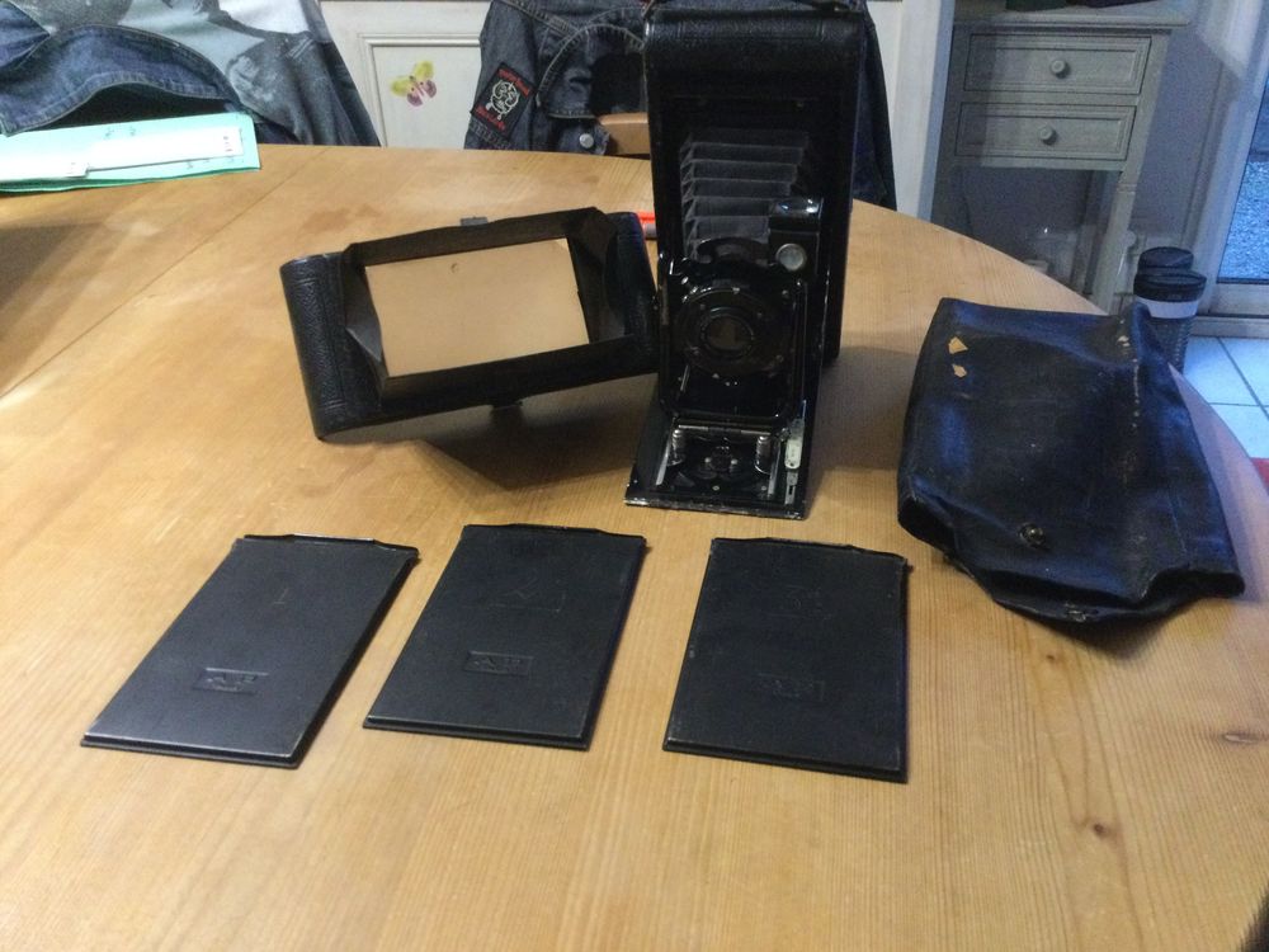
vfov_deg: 45.4
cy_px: 476
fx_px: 1136
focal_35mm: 31
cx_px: 634
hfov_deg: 58.4
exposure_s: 1/17
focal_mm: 3.3
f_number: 2.4
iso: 320
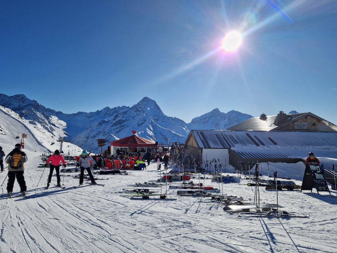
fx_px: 243
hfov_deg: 69.3
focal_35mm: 25
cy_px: 132
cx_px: 156
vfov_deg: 54.9
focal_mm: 5.4
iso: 50
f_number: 1.8
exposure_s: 1/4496
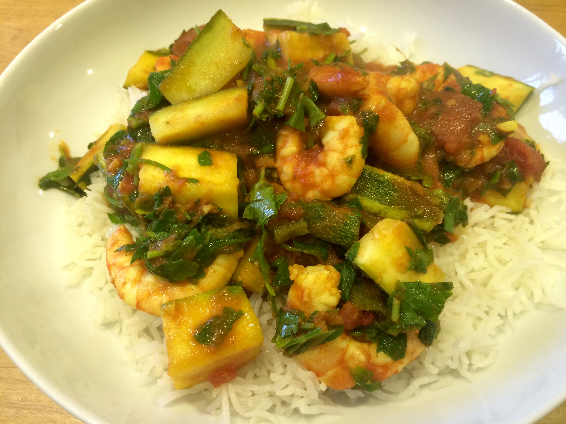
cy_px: 212
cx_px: 283
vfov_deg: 48.2
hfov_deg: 61.7
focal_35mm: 29
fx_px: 474
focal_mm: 4.15
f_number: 2.2
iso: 125
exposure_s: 1/33
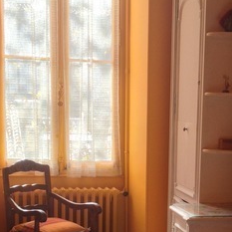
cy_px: 211
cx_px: 200
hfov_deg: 16.9
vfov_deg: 16.8
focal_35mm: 102
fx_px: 773
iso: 50
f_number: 2.4
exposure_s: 1/154
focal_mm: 4.28
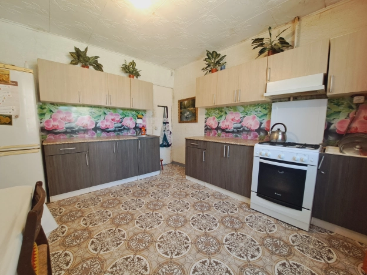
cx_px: 184
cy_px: 138
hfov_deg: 106.2
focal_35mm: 13
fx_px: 138
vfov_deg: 89.9
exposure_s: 1/50
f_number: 2.2
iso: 200
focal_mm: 1.74
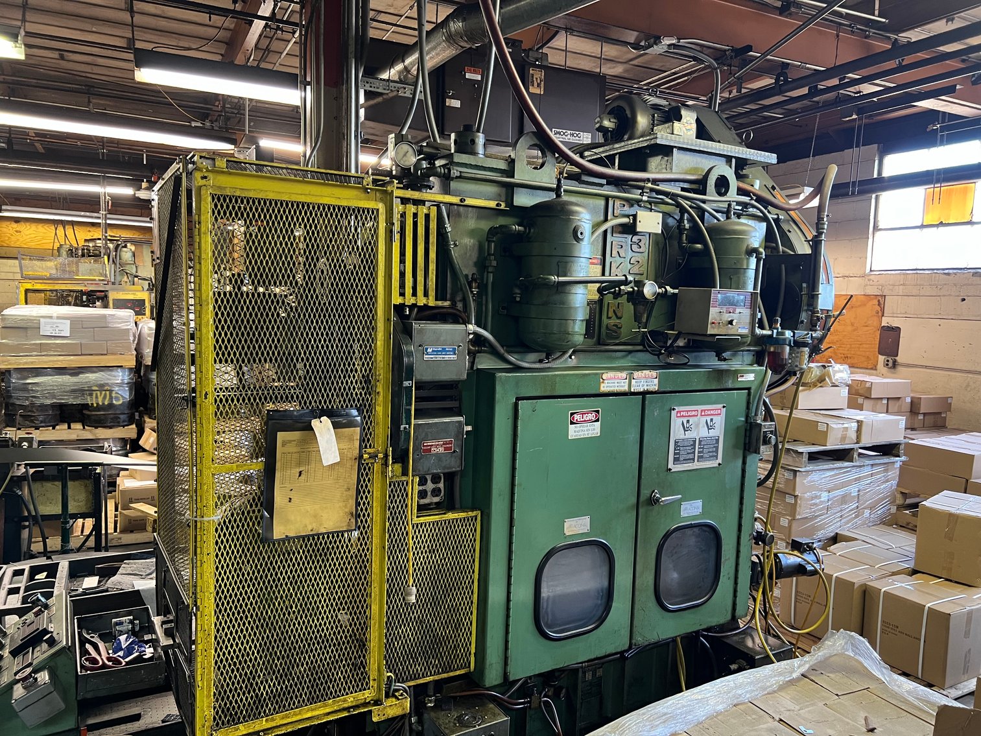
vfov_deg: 53.1
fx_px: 737
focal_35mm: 26
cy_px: 368
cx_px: 490
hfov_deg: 67.3
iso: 200
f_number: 1.5
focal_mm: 5.7
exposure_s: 1/60
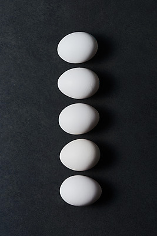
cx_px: 78
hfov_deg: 13.1
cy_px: 118
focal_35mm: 105
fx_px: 686
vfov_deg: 19.4
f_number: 20
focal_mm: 105
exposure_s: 1/125
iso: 100
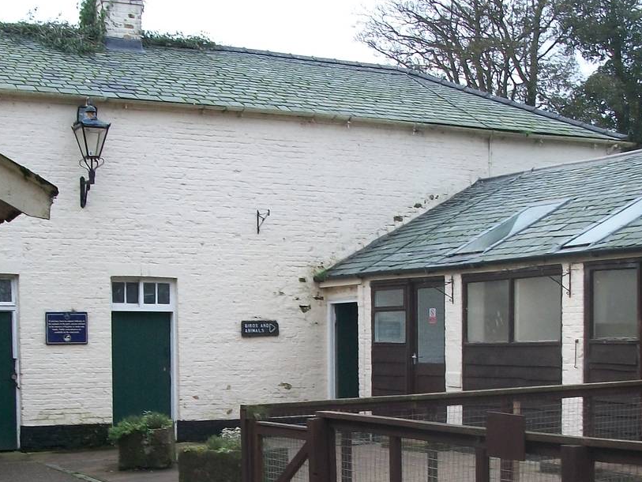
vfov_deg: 23.0
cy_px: 377
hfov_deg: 30.7
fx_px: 1169
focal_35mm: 63
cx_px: 298
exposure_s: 1/40
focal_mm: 5.7
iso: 80
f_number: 2.9
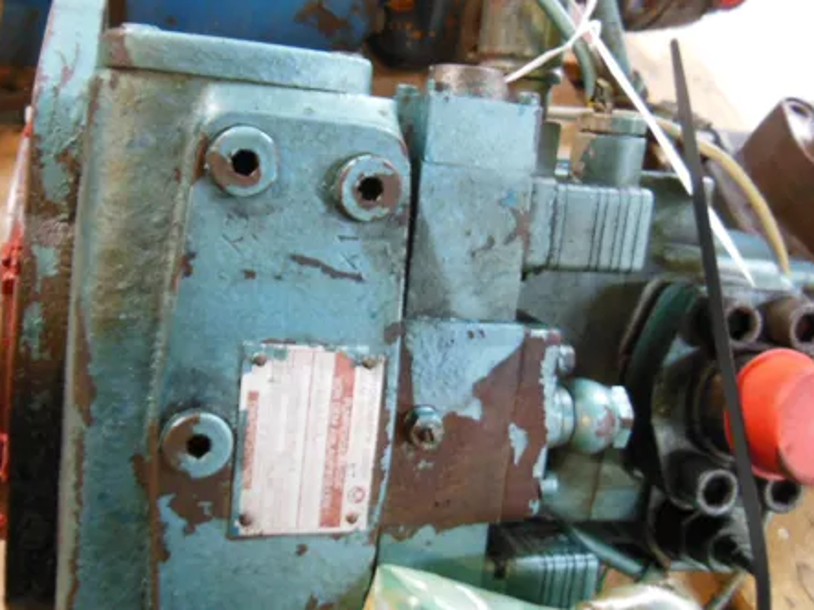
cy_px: 251
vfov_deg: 40.5
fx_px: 823
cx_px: 373
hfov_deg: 52.6
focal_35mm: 35
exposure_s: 1/6
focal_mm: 4.5
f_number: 3.5
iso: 400
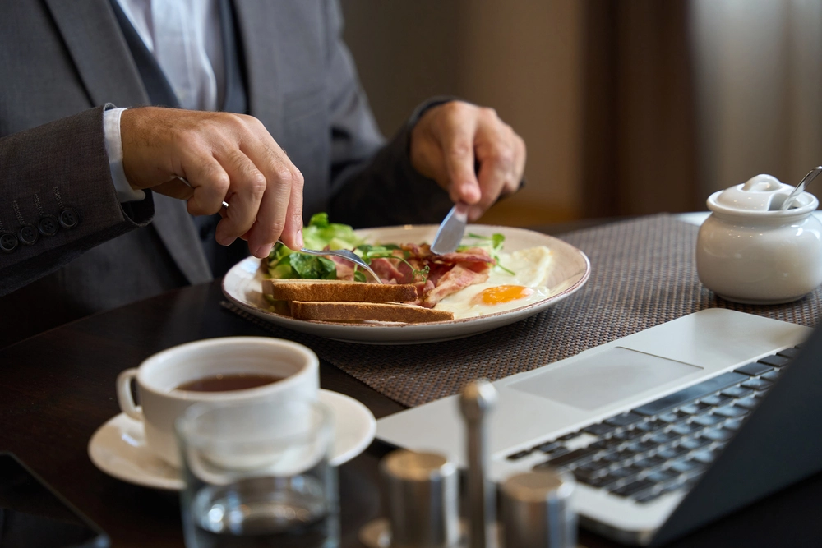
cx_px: 411
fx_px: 1598
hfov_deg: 28.8
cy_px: 274
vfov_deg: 19.5
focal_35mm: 70
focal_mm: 70
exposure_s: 1/250
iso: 640
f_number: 2.8
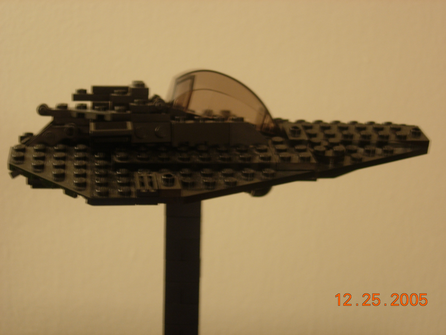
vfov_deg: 20.4
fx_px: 928
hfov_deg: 27.0
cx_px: 223
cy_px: 168
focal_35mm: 72
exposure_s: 1/4
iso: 70
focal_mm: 14.9
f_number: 3.7
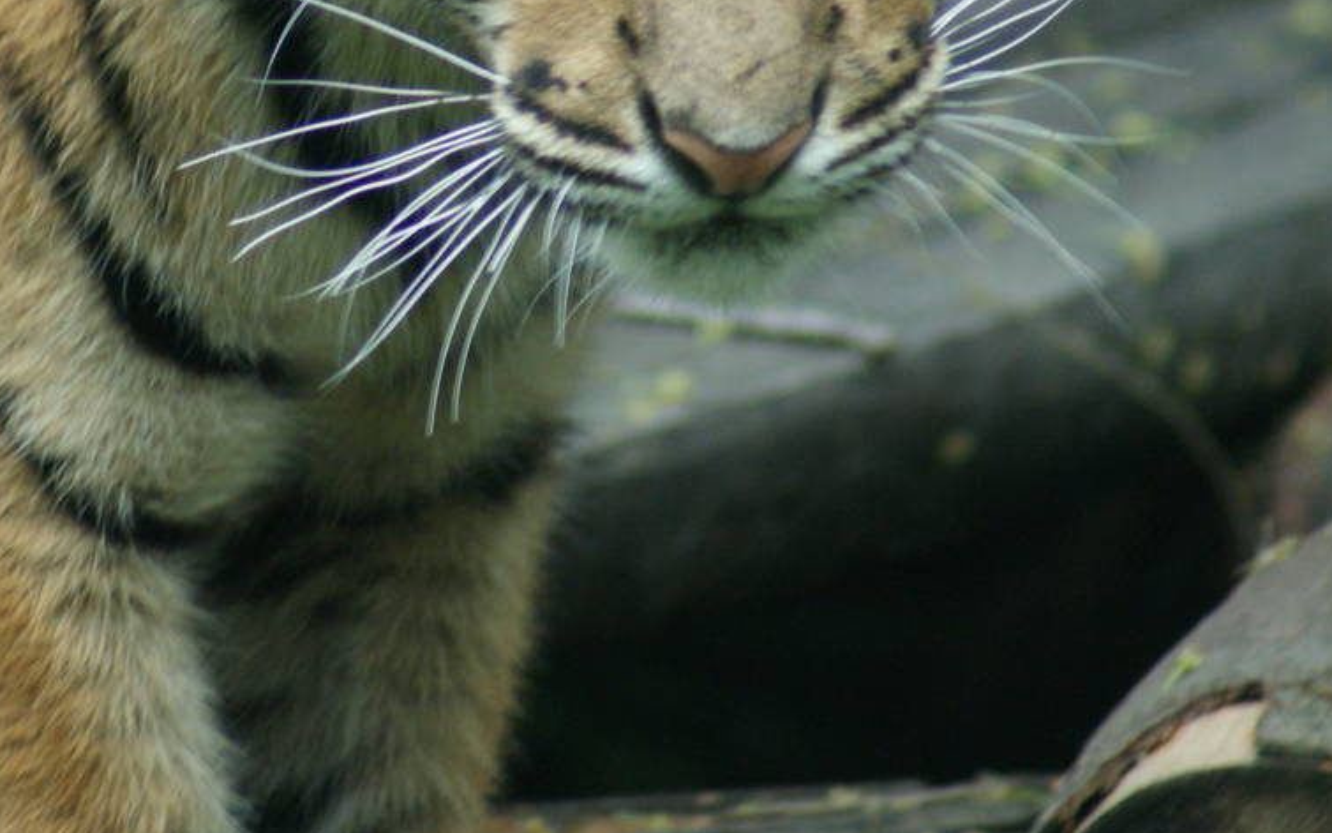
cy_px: 64
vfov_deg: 1.4
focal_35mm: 973
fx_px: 35324
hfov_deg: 2.2
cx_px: 381
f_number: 5.6
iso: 400
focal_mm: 300
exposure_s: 1/160
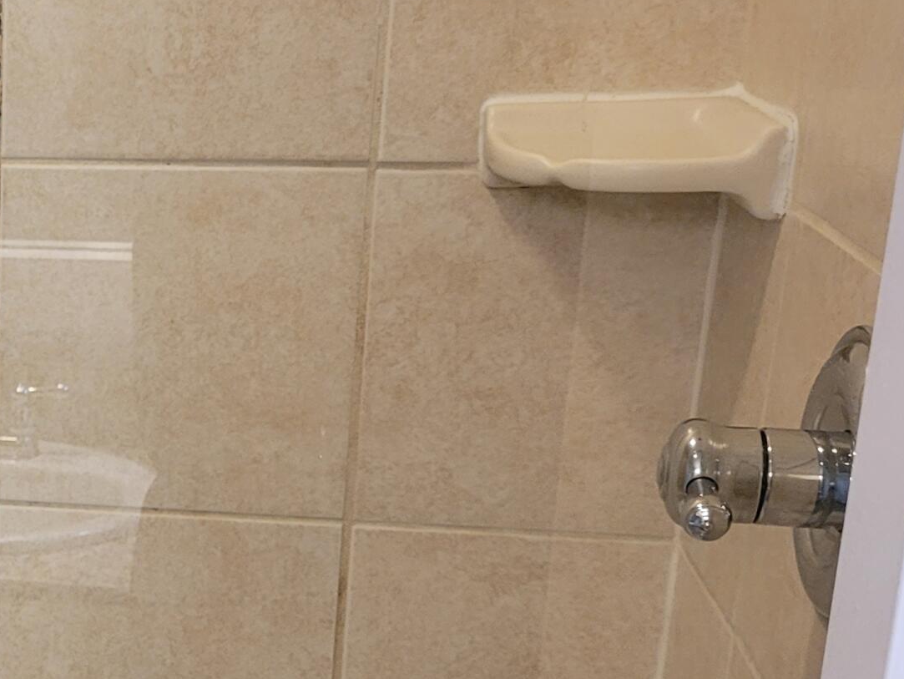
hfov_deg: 24.1
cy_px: 531
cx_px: -235
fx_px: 1881
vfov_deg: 20.3
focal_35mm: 72
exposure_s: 1/39
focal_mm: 5.4
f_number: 1.8
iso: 200
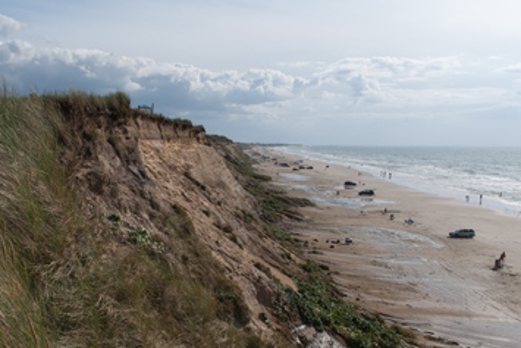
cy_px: 227
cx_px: 183
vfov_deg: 34.8
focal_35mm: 38
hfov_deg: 50.0
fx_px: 550
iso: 100
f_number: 10
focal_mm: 18
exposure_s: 1/200
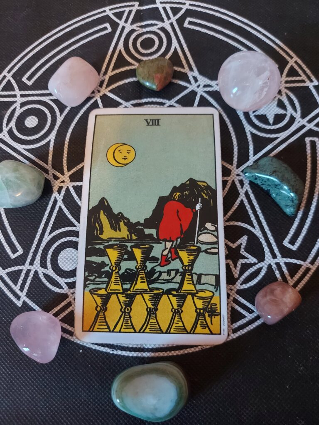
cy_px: 212
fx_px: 295
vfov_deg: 71.6
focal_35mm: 24
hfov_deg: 56.8
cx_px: 160
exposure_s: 1/20
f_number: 1.8
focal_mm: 5.23
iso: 500
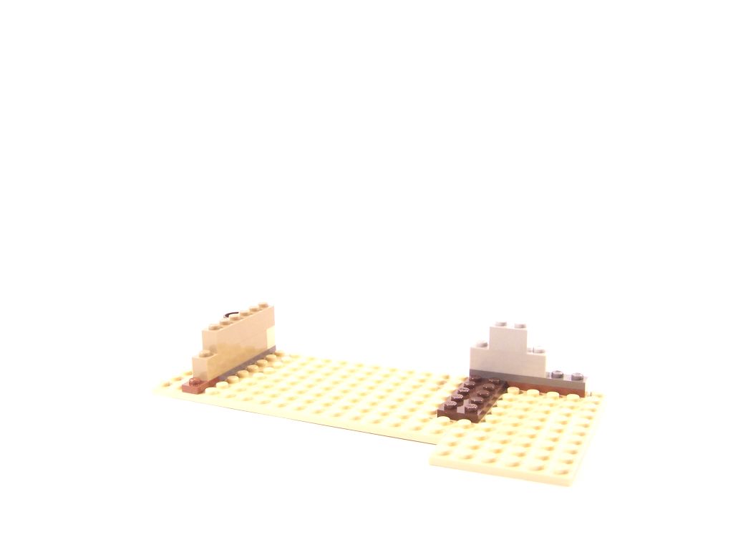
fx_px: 805
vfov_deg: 37.7
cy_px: 275
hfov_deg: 49.0
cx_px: 366
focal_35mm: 38
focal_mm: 6.3
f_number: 3.6
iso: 200
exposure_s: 1/20
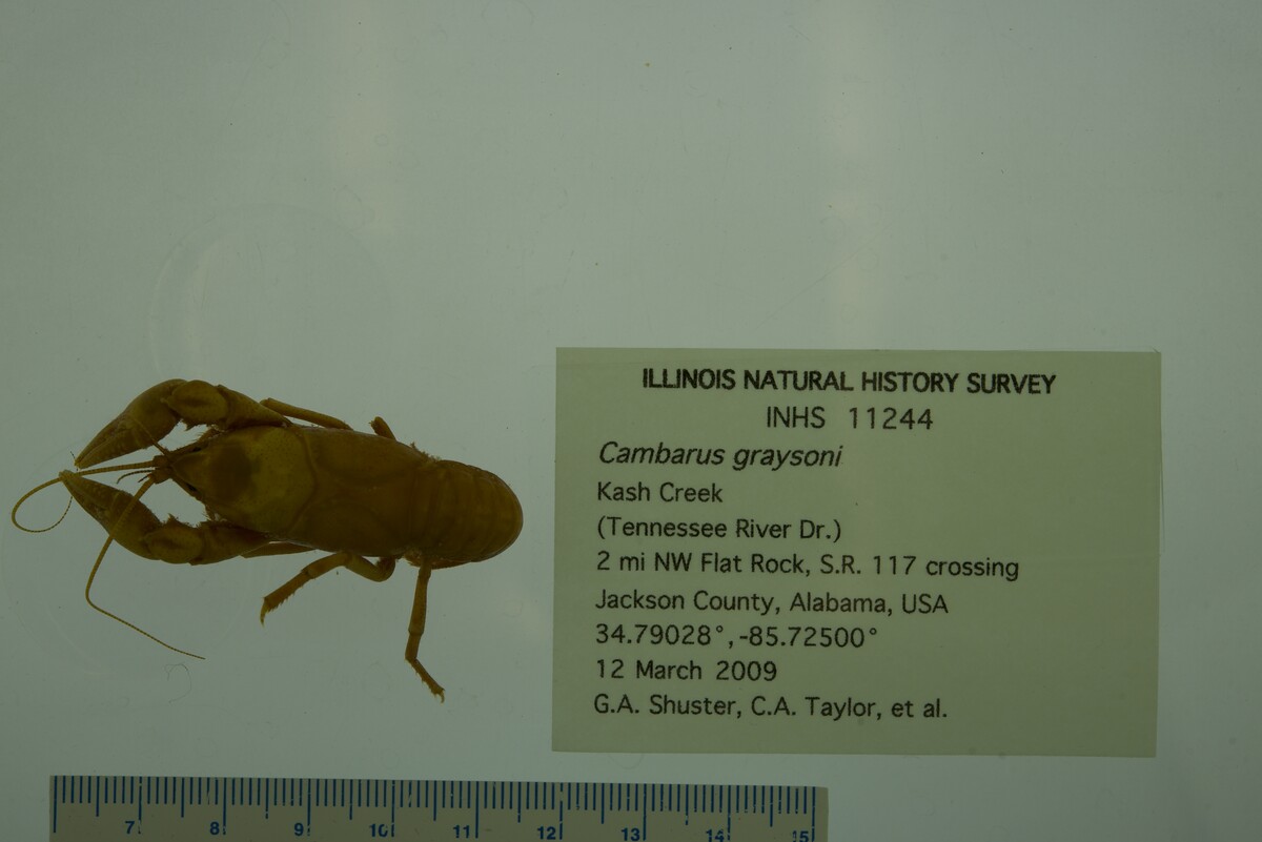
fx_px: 2104
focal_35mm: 60
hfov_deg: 33.4
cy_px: 421
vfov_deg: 22.6
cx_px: 631
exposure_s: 1/160
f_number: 10
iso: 100
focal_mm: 60
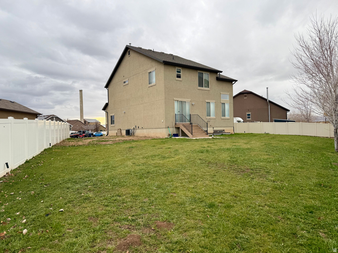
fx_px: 234
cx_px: 169
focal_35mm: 24
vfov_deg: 56.8
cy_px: 126
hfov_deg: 71.6
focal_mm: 6.76
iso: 64
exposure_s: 1/265
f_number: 1.78
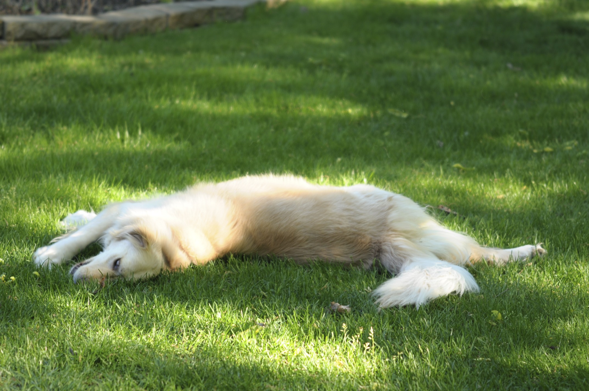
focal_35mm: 105
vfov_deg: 13.0
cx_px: 294
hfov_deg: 19.5
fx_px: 1716
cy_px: 196
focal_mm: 70
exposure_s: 1/200
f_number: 2.8
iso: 200
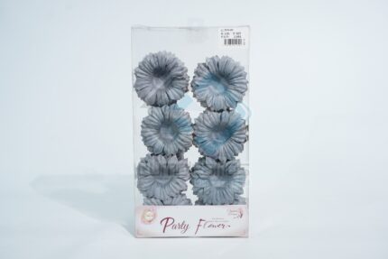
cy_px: 130
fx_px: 356
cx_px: 194
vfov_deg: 40.0
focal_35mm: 33
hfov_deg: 57.2
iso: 400
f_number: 8
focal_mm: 22
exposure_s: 1/45
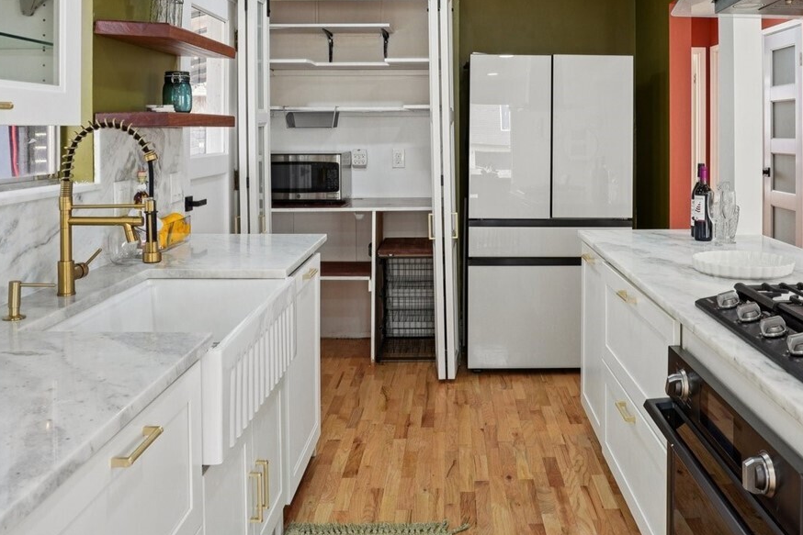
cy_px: 132
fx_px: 736
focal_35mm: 33
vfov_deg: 38.9
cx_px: 473
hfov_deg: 56.9
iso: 400
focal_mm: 17
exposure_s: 1/20
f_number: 8
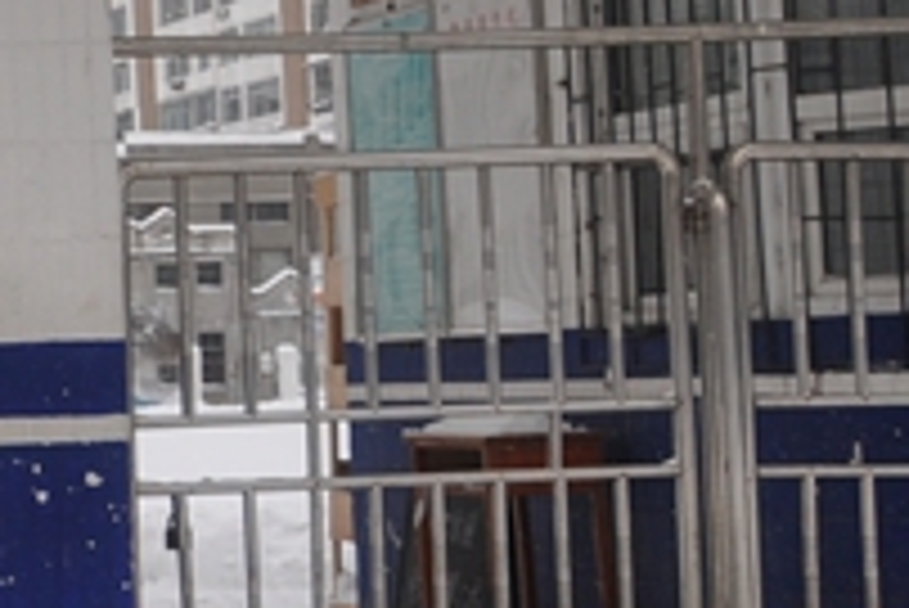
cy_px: 86
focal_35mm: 120
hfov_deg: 14.0
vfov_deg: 11.4
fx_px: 3032
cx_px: -972
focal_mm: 18
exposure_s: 1/320
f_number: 9
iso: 250
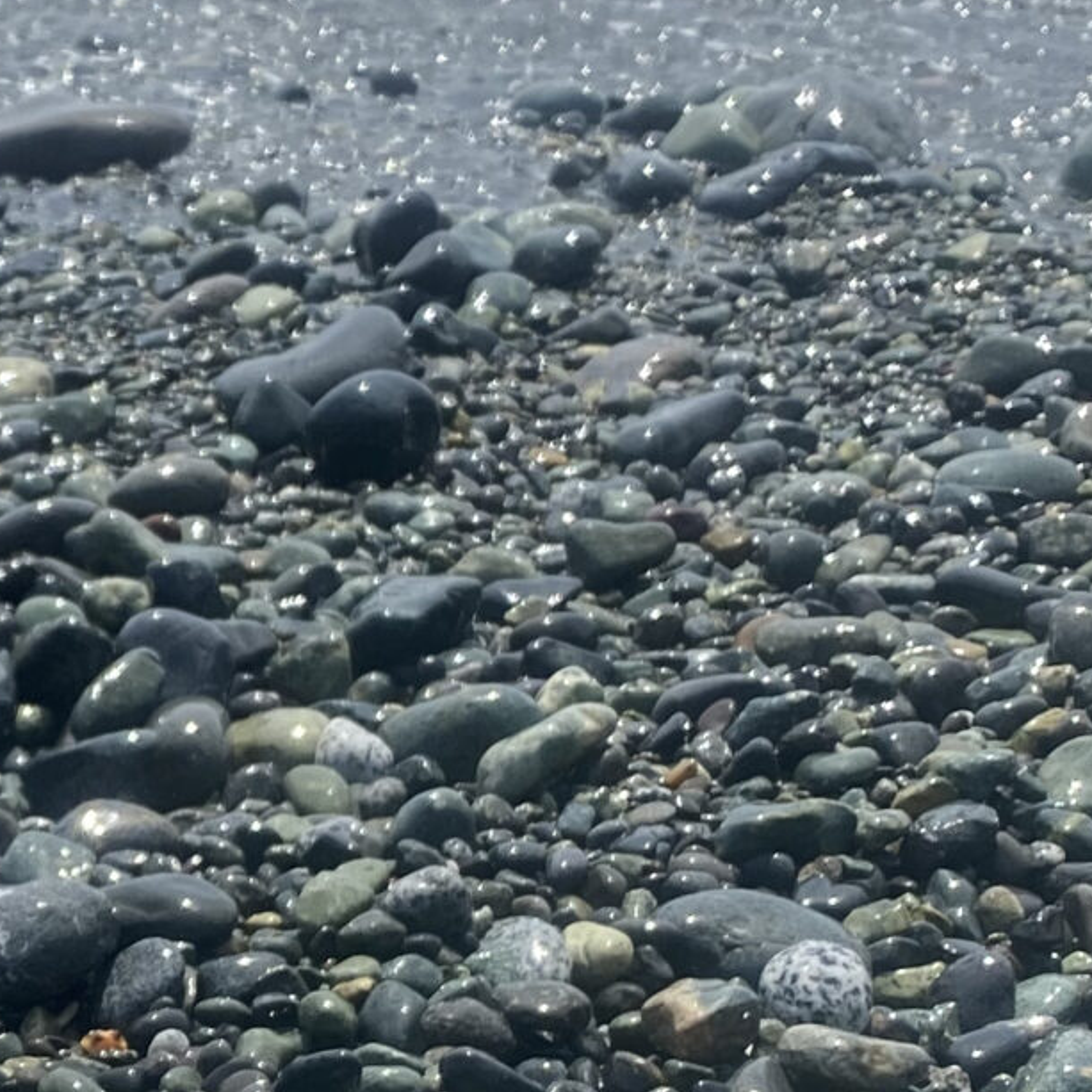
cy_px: 1045
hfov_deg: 16.9
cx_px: -84
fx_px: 3569
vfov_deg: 17.1
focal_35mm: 100
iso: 32
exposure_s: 1/2028
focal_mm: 4.25
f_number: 1.8
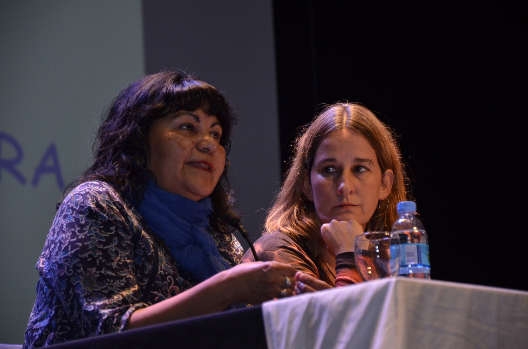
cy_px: 174
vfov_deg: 8.7
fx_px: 2305
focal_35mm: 158
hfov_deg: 13.1
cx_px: 264
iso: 1250
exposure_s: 1/100
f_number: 5.6
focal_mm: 105
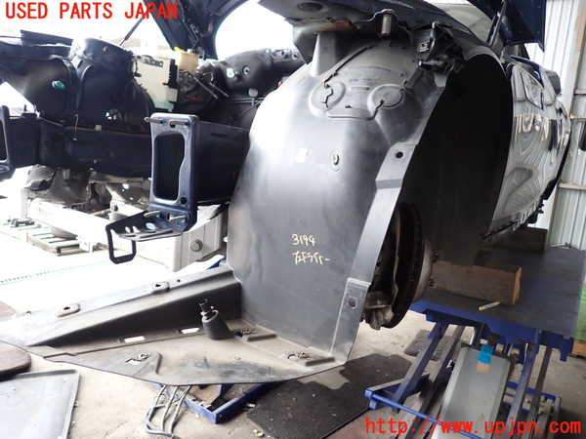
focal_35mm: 25
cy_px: 220
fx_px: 423
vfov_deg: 54.9
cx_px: 293
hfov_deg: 69.4
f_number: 2
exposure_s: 1/60
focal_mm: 4.5
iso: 100
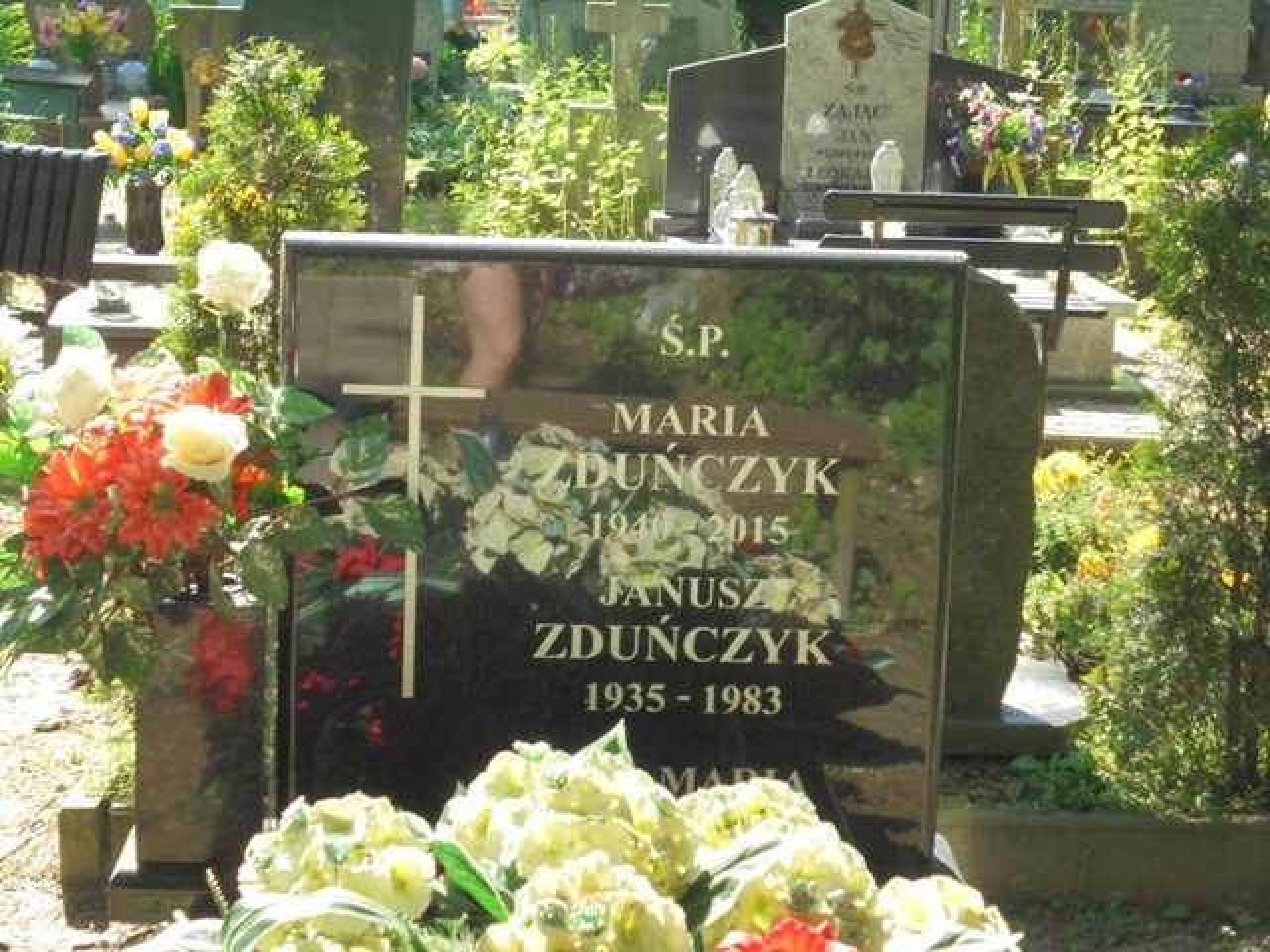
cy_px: 476
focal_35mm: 73
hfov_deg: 26.7
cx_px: 635
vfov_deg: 20.2
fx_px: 2678
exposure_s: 1/60
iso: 100
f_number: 6.1
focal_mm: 13.1
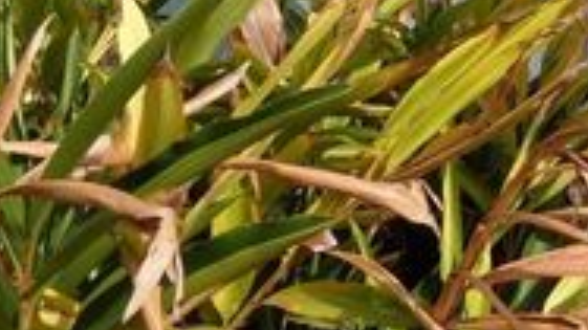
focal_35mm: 70
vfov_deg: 15.9
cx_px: 648
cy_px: -156
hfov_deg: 27.6
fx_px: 1091
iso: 80
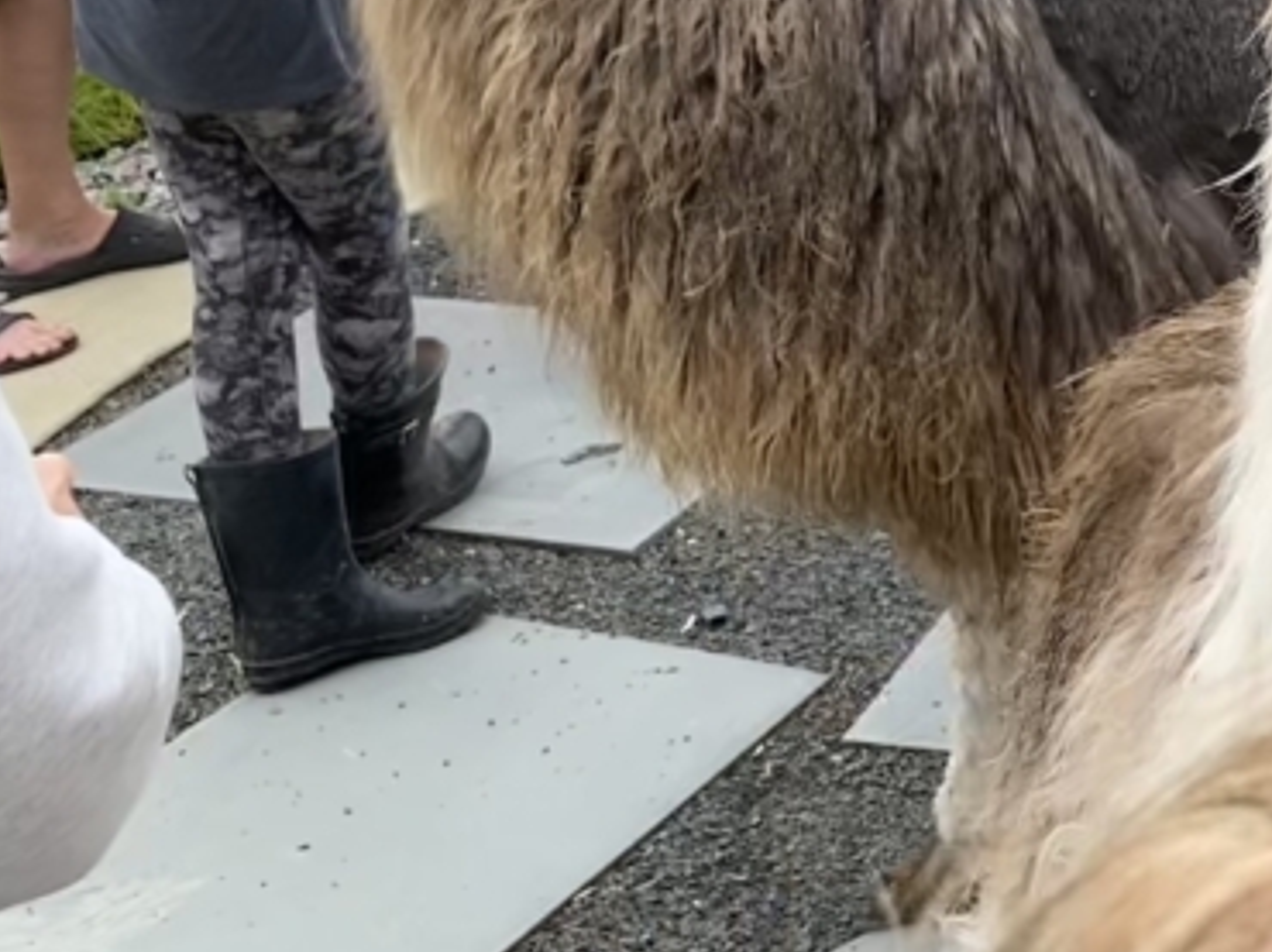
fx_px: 2644
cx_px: 1698
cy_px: -234
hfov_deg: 23.6
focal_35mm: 72
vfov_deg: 19.1
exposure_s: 1/973
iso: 32
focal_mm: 4.25
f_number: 1.8
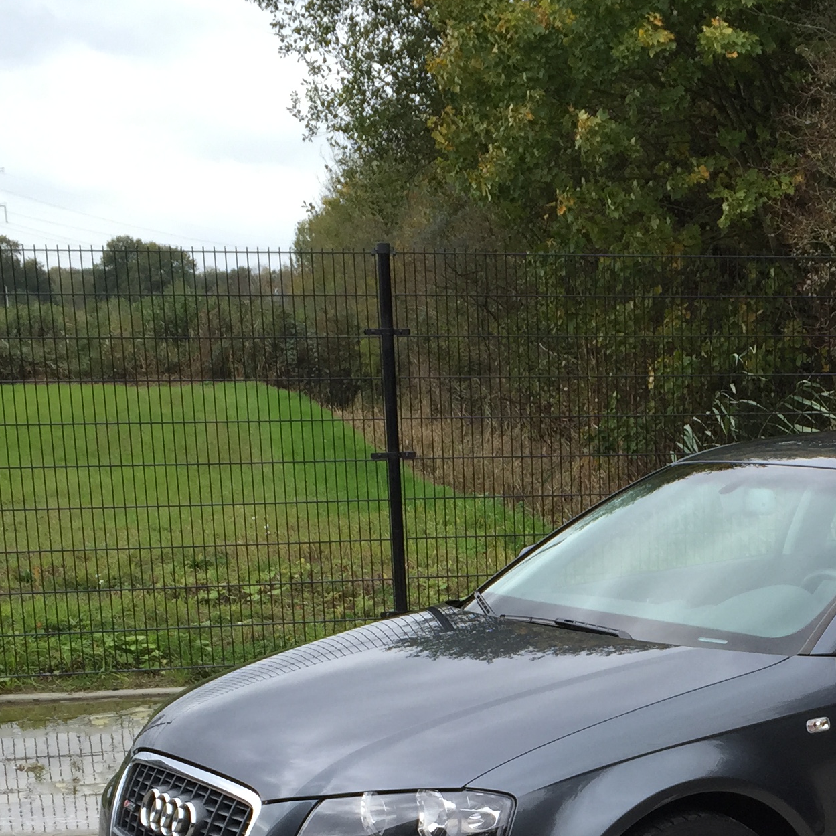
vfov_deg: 25.0
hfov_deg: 24.9
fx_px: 1831
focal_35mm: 67
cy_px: 735
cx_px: 754
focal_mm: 4.15
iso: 32
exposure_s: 1/203
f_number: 2.2
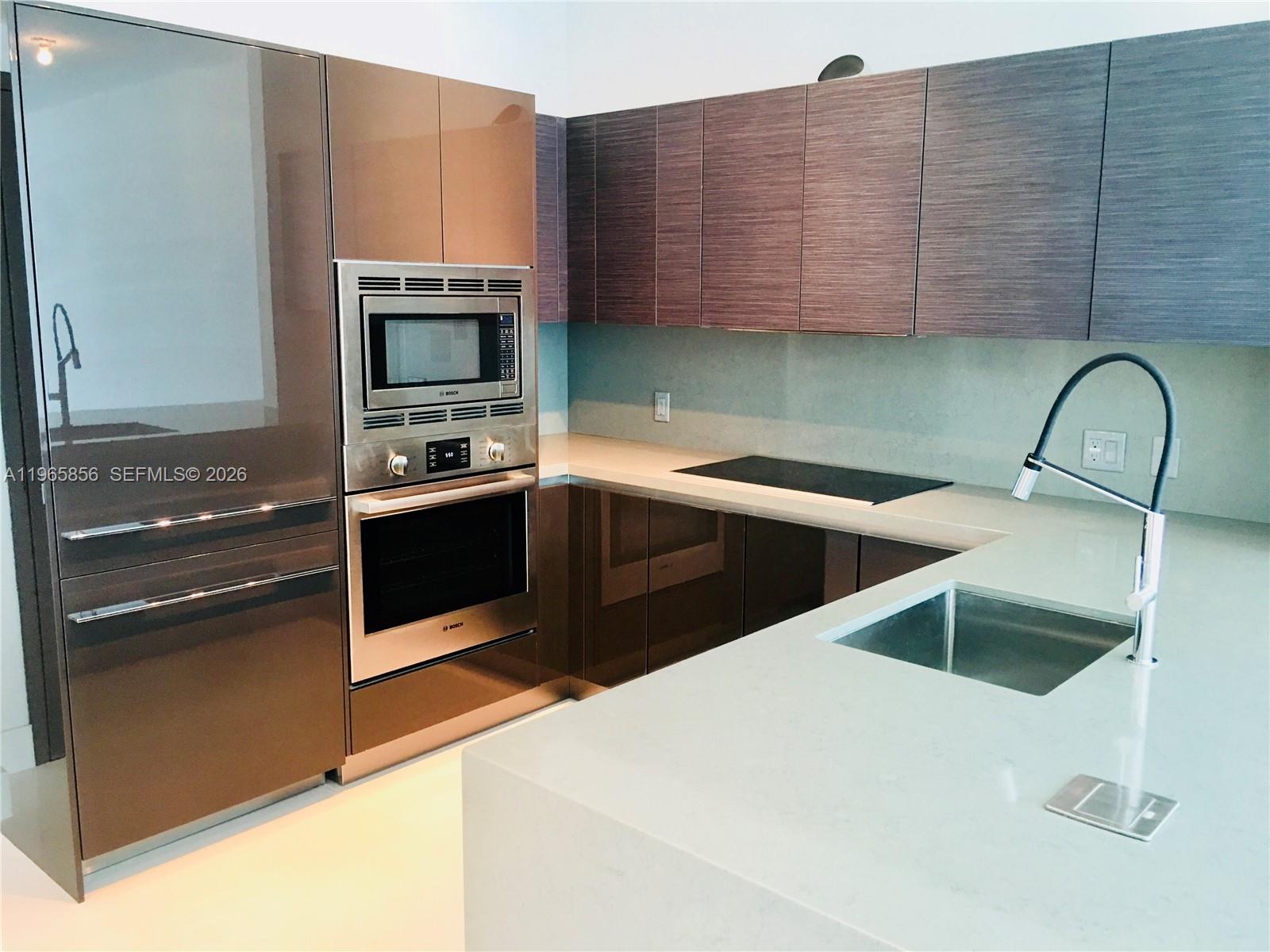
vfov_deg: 48.2
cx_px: 635
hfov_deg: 61.7
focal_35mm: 29
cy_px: 476
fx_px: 1064
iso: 50
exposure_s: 1/15
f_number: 2.2
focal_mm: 4.15
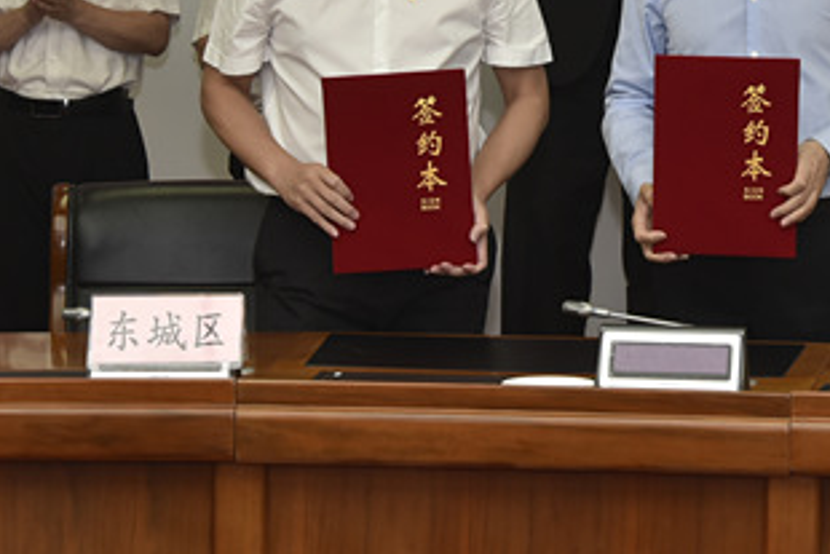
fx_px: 3091
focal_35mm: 134
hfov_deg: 15.2
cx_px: 640
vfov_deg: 10.1
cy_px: -134
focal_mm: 52
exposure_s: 1/100
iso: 720
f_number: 5.6
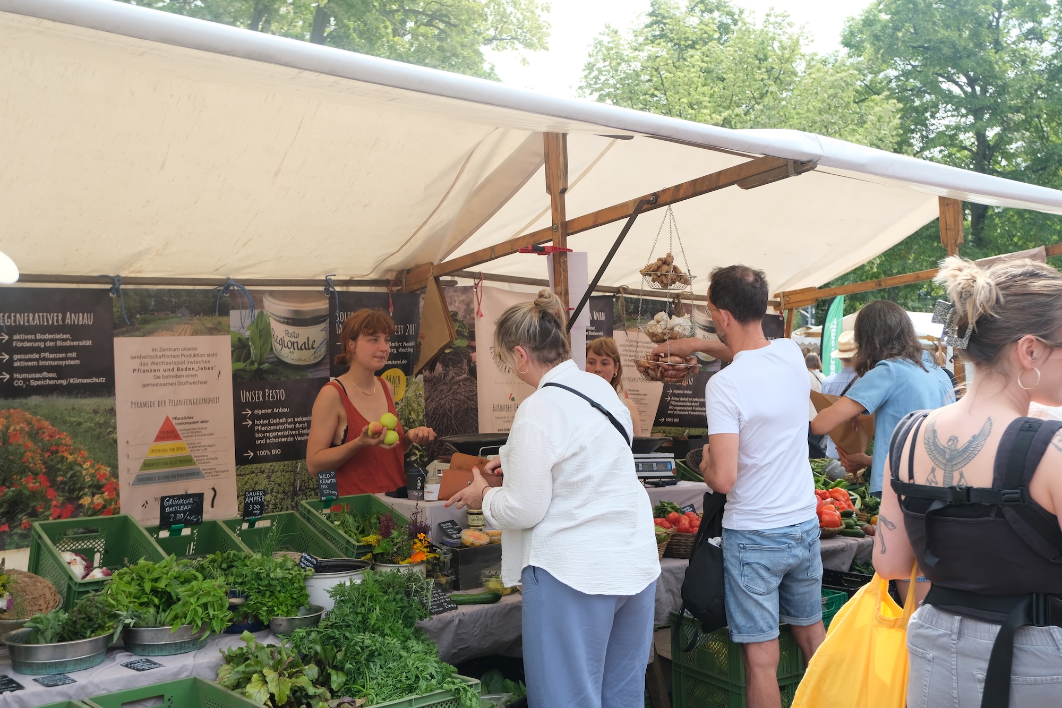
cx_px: 531
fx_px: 1091
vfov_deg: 35.9
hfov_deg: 51.9
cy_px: 354
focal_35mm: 37
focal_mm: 24.9
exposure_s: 1/350
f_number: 4.4
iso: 320
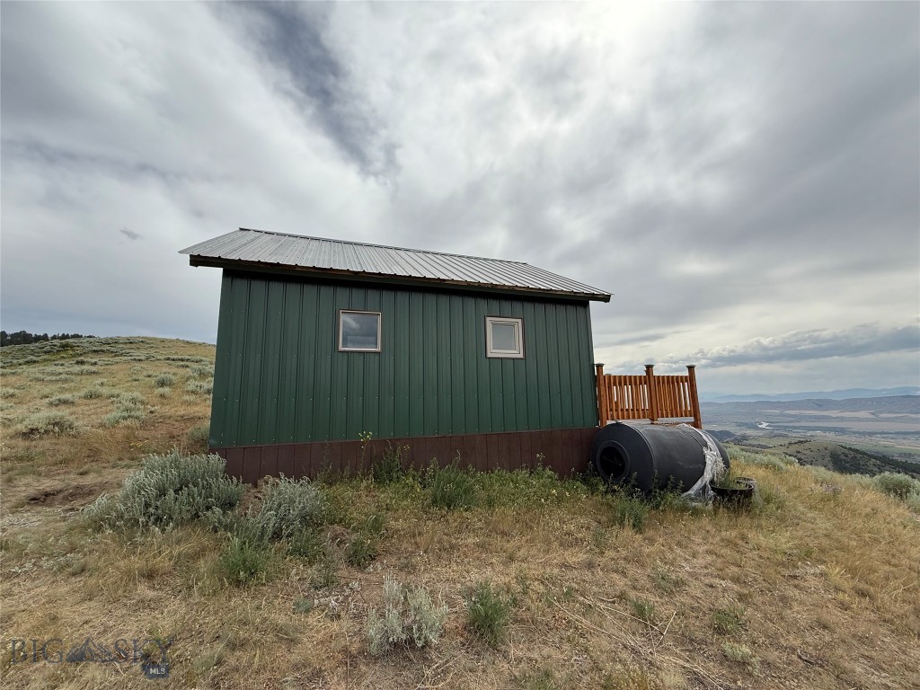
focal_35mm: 14
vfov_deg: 85.7
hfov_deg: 102.1
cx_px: 460
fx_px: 372
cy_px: 345
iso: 50
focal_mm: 2.22
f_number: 2.2
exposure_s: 1/2717
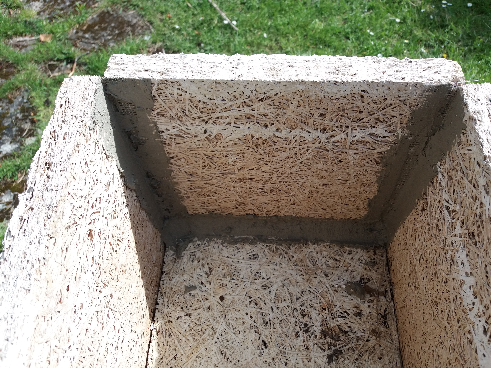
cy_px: 184
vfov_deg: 49.7
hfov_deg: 63.4
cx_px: 246
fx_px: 397
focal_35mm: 28
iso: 64
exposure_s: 1/808
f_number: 1.9
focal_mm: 3.7
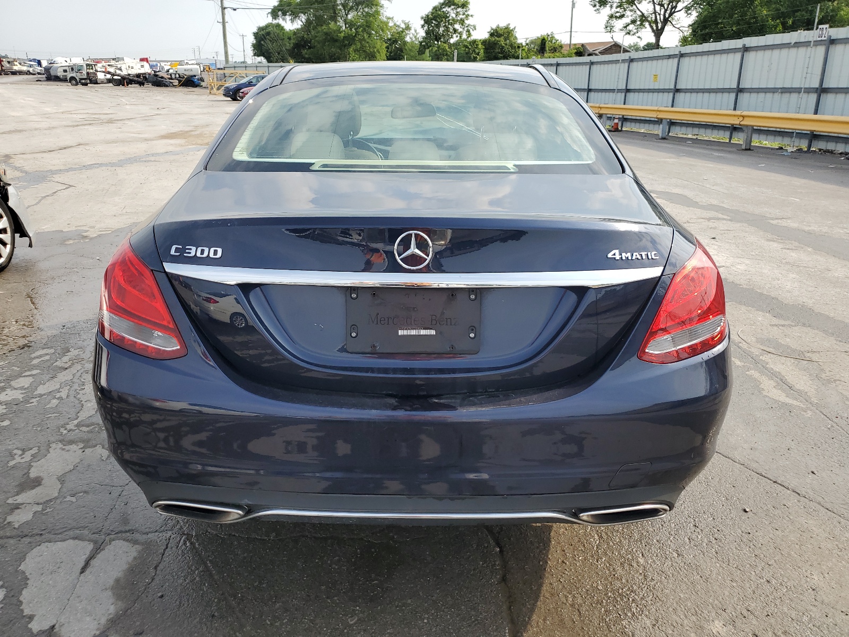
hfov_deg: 67.3
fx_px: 638
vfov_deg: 53.1
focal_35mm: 26
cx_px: 424
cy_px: 318
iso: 50
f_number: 1.5
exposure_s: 1/1667
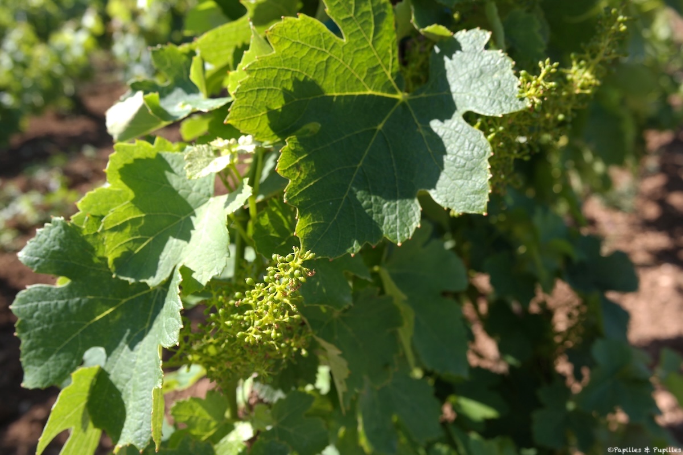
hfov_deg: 57.2
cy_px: 228
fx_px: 626
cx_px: 342
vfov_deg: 40.0
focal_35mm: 33
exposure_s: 1/200
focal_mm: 22
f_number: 5
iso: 100
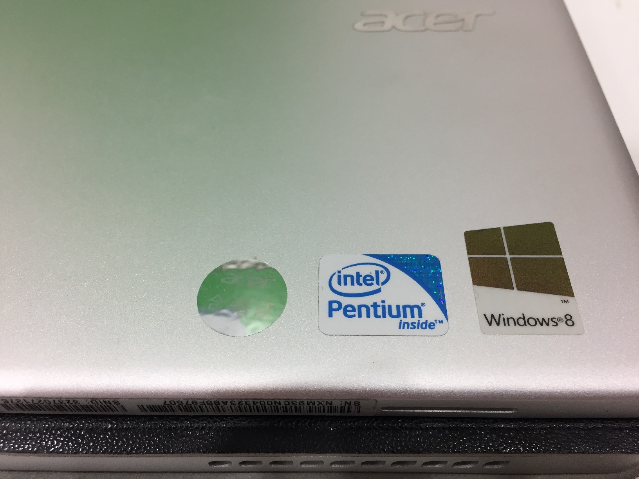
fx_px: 535
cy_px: 240
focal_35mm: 29
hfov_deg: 61.7
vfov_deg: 48.2
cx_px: 320
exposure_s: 1/33
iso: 80
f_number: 2.2
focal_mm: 4.15
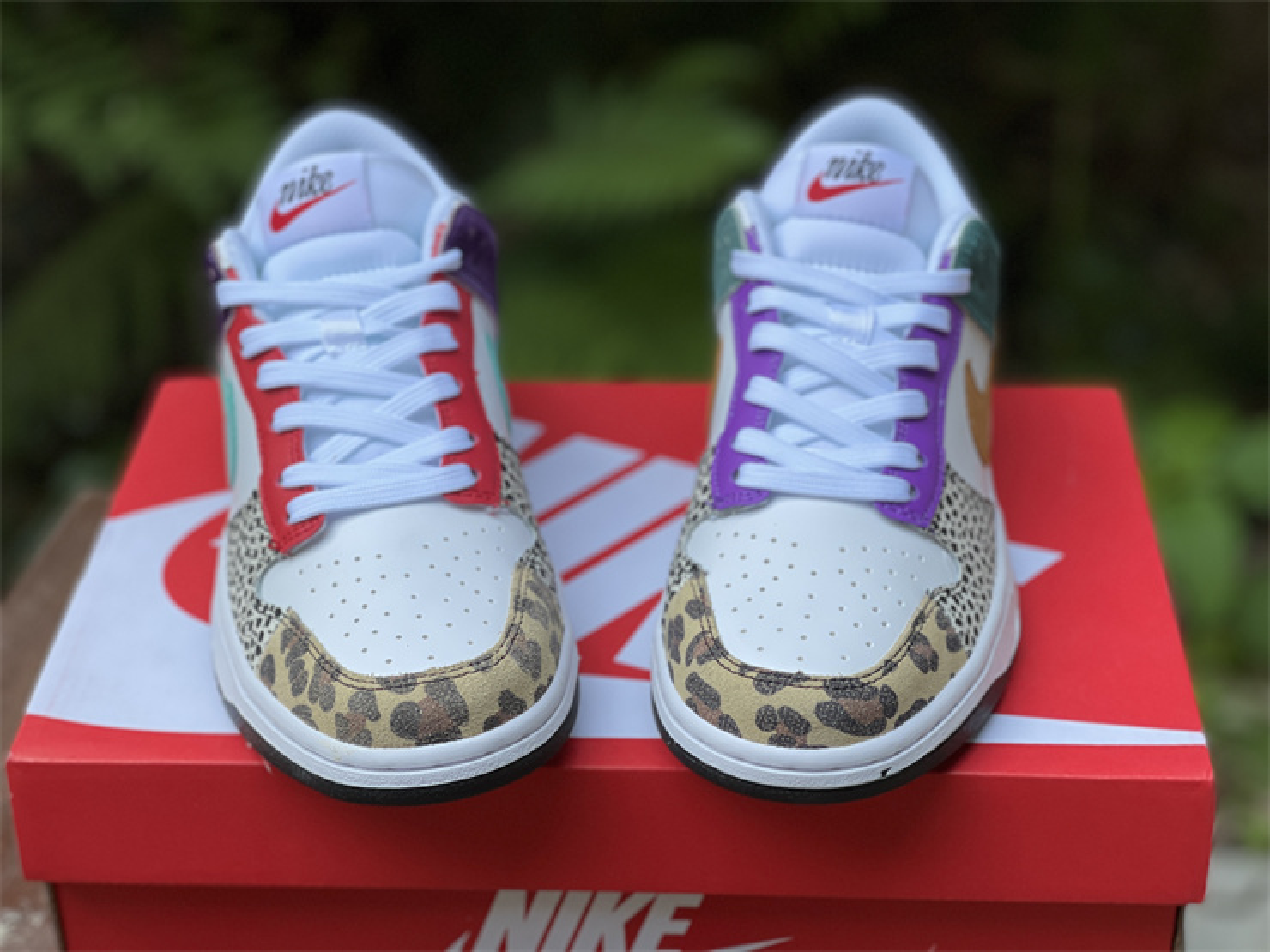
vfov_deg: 22.9
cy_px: 476
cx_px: 635
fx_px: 2348
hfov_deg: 30.3
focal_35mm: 64
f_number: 2.2
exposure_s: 1/121
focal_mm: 7.5
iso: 50
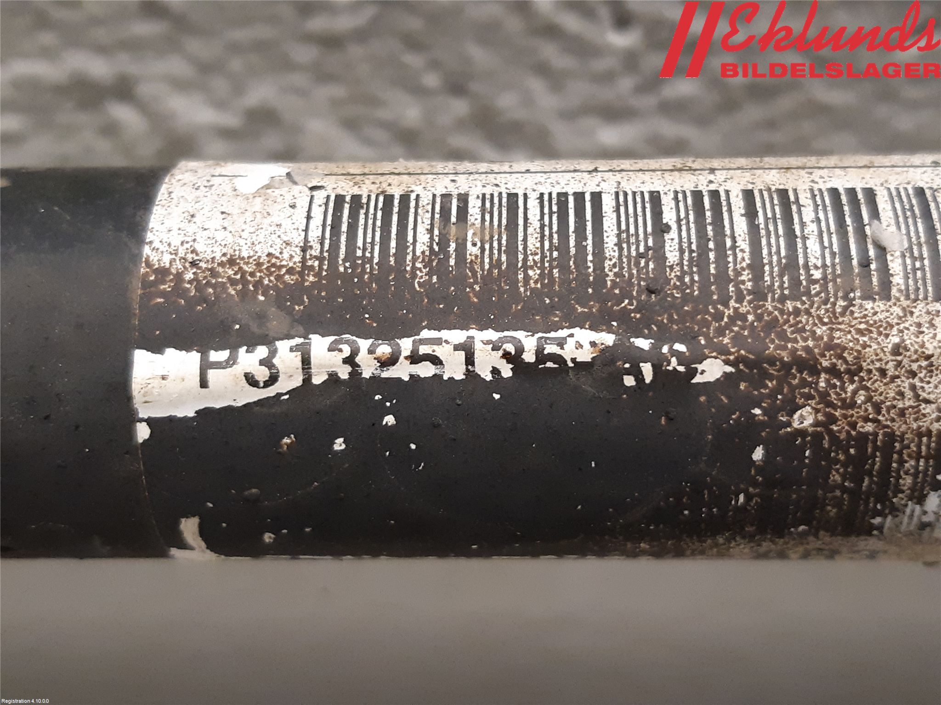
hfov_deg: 67.3
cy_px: 352
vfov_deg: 53.1
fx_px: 707
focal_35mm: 26
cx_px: 470
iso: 250
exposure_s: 1/50
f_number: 1.7
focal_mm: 3.93
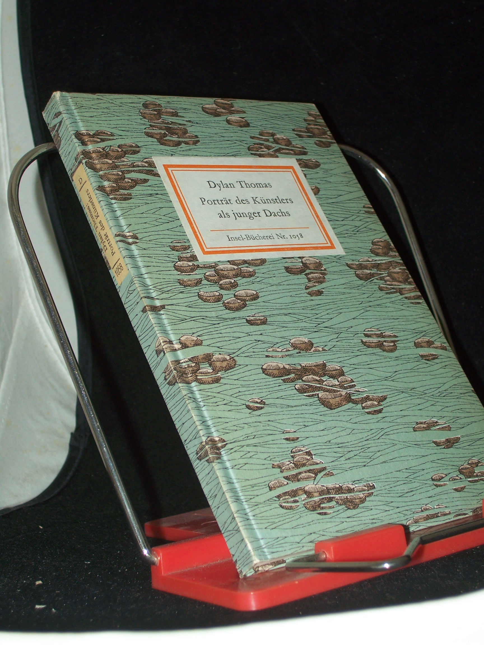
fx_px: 1230
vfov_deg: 29.4
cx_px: 242
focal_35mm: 66
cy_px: 322
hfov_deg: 22.3
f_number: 3.6
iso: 80
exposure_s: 1/80
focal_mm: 11
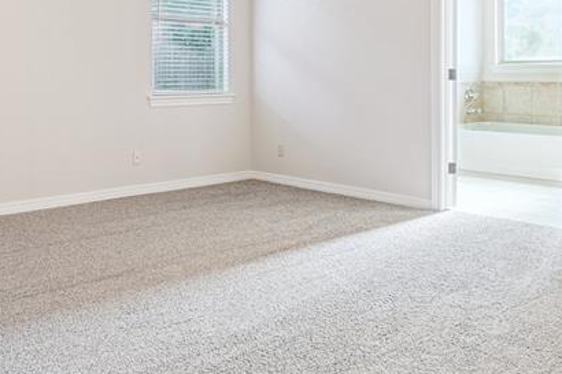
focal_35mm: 40
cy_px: 89
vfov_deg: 32.7
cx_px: 245
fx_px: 624
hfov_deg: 48.4
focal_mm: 16
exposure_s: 1/8
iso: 200
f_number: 7.1
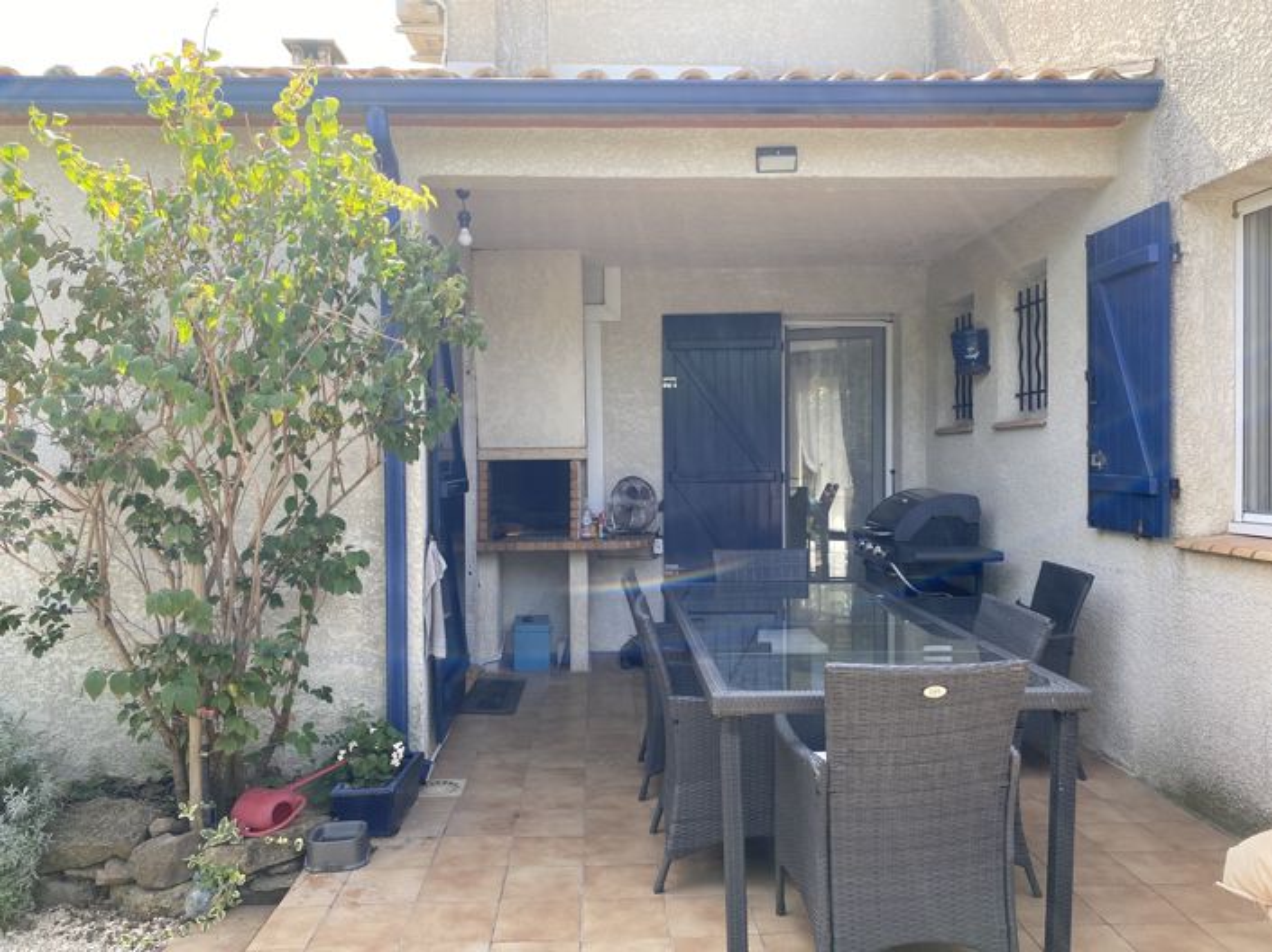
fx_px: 955
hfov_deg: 67.3
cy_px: 476
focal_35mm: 26
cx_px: 636
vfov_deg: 53.0
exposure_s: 1/451
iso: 32
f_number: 1.8
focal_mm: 4.25
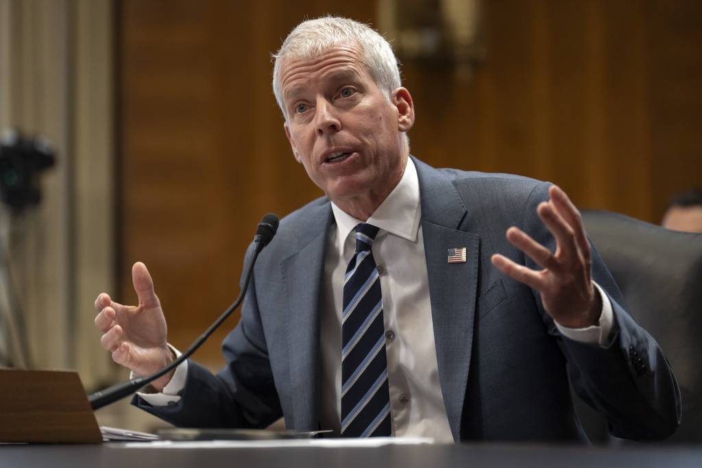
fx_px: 1989
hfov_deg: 20.0
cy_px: 234
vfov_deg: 13.4
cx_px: 351
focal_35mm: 102
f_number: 2.8
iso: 4000
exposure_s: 1/800
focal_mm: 102
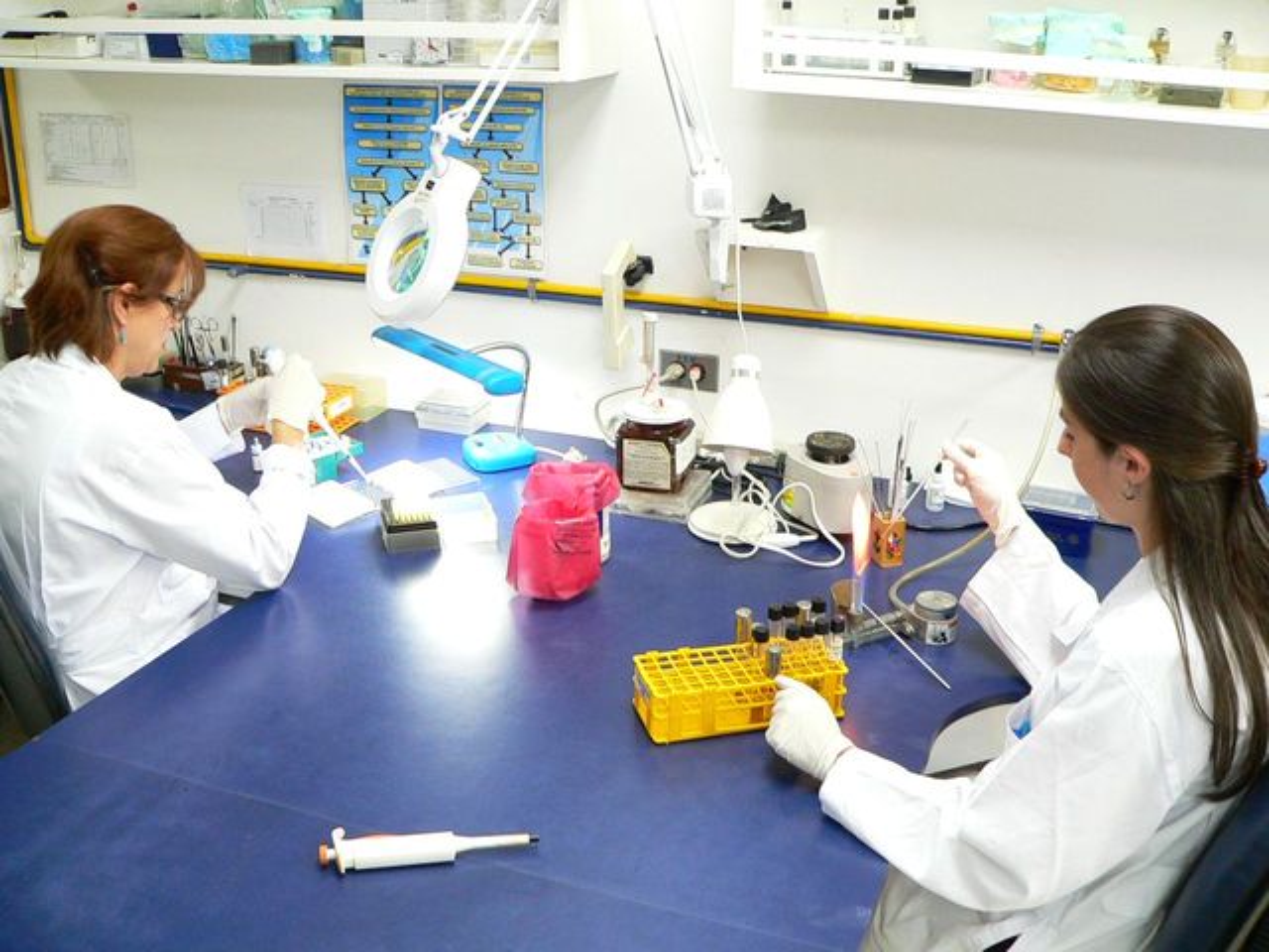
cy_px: 476
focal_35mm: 36
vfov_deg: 39.7
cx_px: 634
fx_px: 1320
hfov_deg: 51.4
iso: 200
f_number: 2.8
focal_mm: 6
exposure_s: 1/5
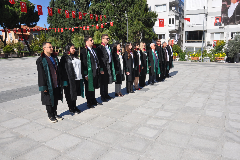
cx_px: 120
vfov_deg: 47.8
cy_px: 80
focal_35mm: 27
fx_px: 180
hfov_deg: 67.4
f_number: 14
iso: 200
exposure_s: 1/200
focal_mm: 18
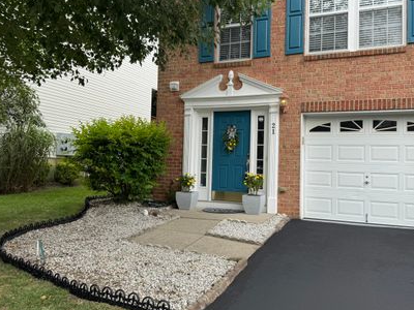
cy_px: 149
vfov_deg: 46.8
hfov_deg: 59.9
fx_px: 359
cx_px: 216
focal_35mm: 30
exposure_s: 1/1488
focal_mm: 6.76
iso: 80
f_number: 1.78
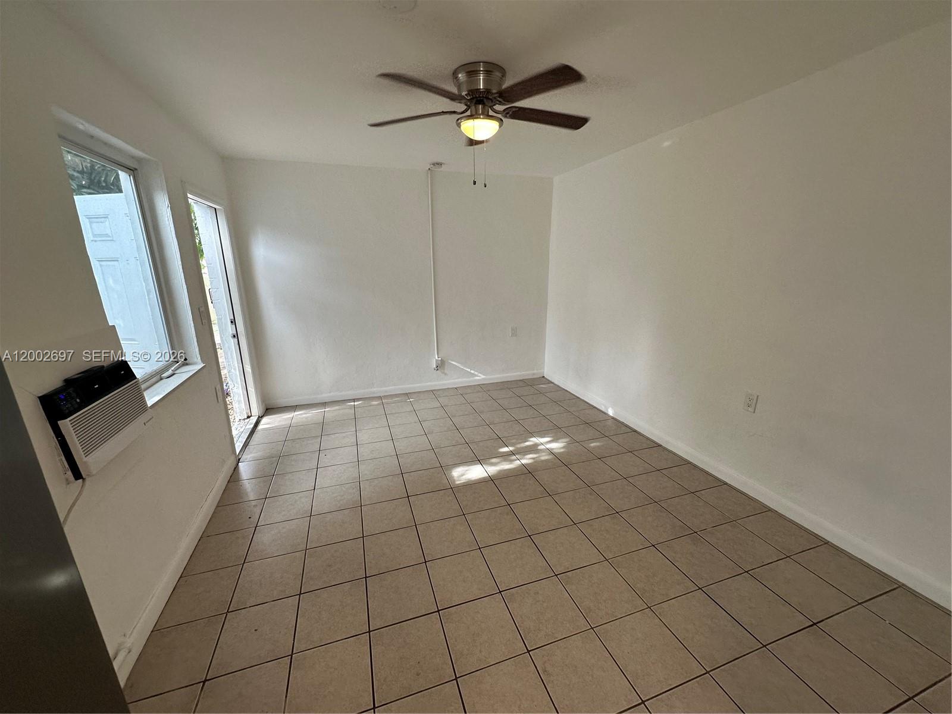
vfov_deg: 85.7
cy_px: 357
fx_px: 385
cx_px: 476
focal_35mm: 14
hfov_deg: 102.1
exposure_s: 1/120
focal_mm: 2.22
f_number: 2.2
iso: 125
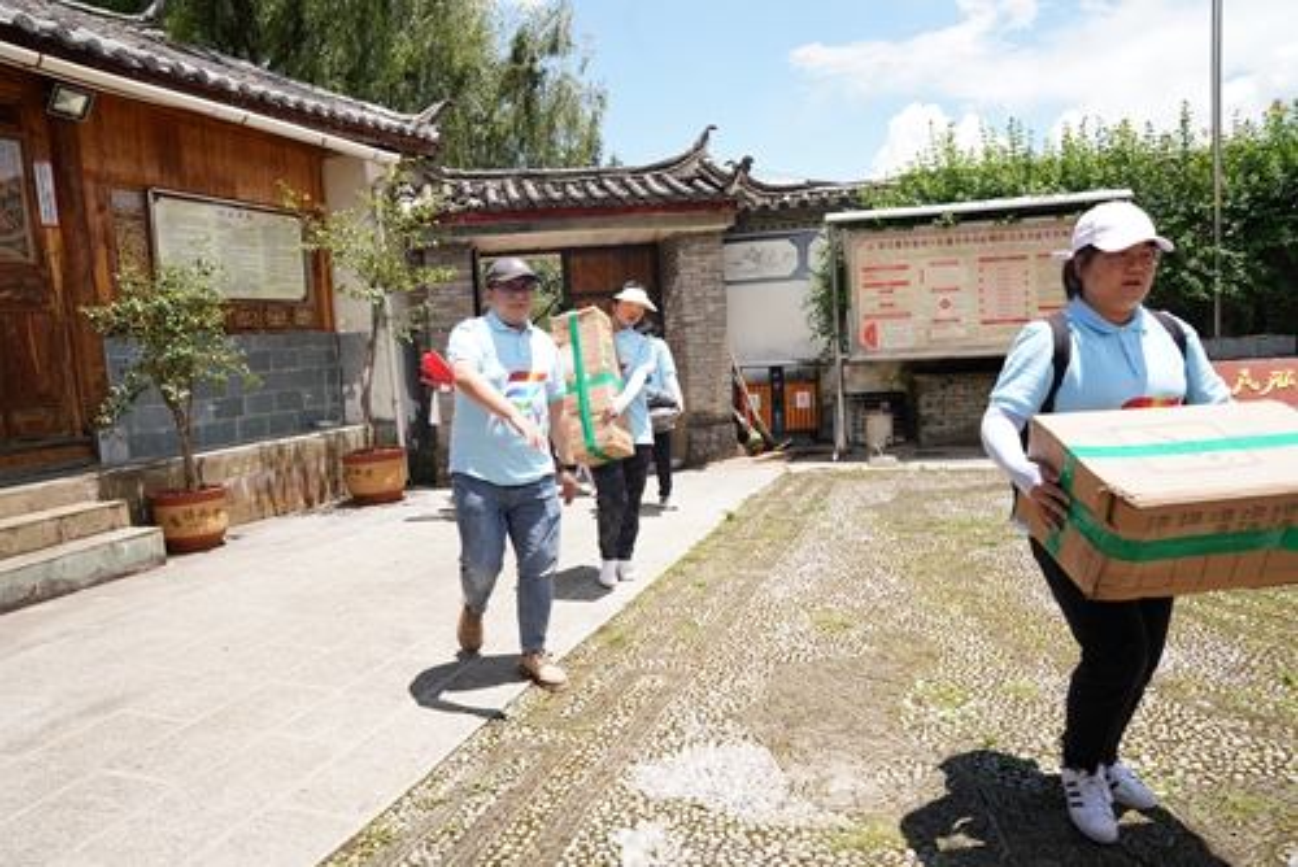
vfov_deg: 51.2
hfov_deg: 71.3
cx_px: 649
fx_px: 905
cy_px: 434
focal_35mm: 25
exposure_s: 1/400
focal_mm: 25.1
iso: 160
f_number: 5.6
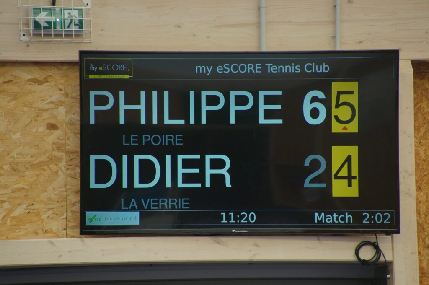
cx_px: 214
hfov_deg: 4.9
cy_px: 142
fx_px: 4999
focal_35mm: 420
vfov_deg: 3.3
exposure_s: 1/200
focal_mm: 280
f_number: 6.3
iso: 400
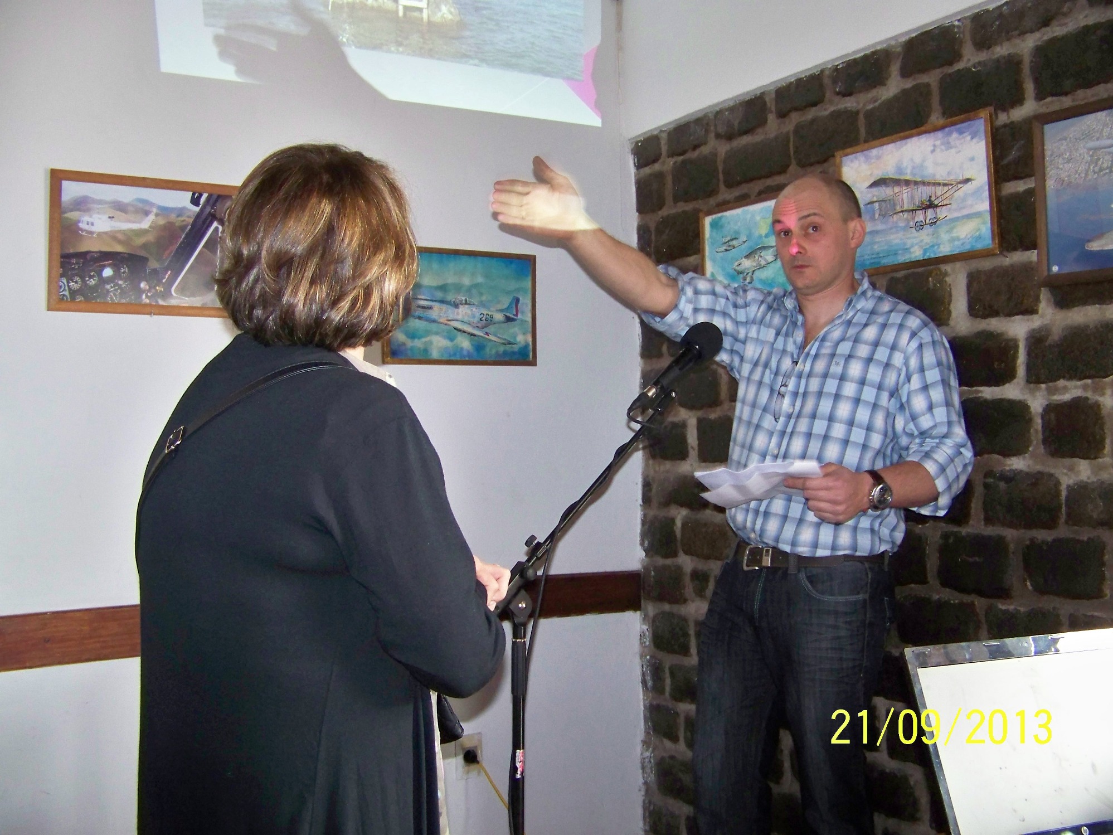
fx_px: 1158
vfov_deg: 39.7
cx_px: 556
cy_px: 418
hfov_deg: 51.4
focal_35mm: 36
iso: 200
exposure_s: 1/30
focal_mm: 5.85
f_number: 2.8
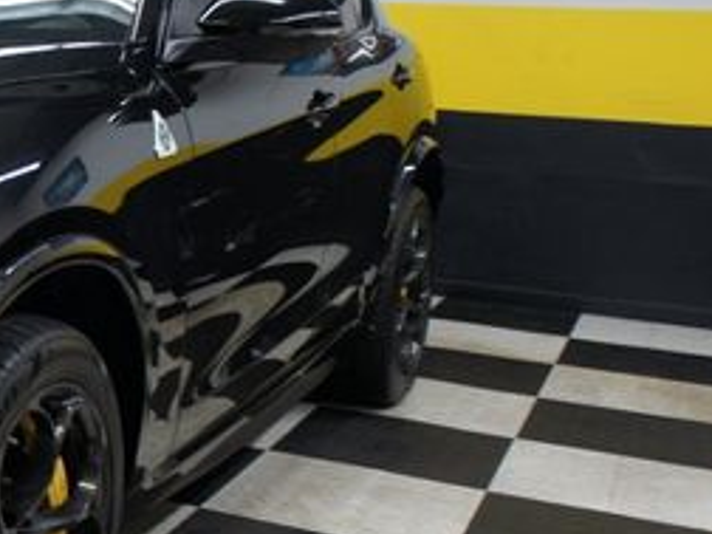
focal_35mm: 66
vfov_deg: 22.2
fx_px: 1358
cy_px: 333
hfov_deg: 25.9
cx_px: -164
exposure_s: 1/30
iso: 250
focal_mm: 18
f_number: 3.5
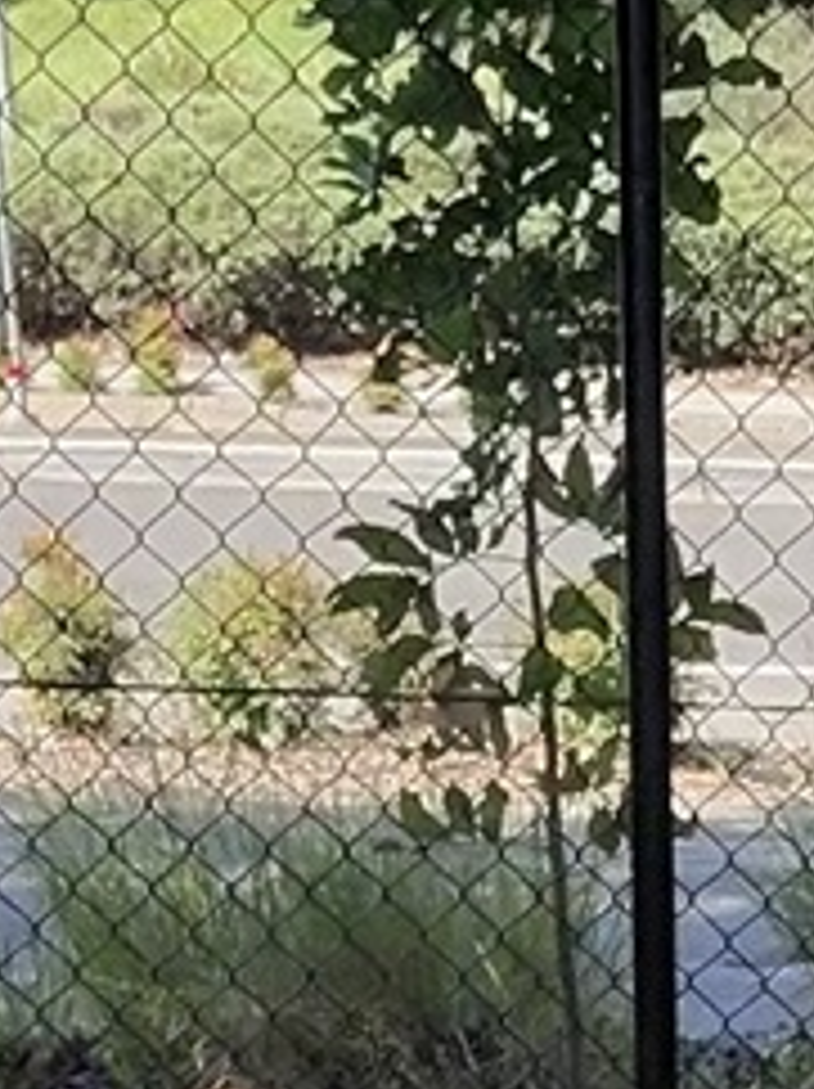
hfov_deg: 16.2
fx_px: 2701
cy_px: 1616
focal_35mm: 86
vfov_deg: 19.8
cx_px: 1084
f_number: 2.2
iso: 54
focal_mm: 2.24
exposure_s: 1/588
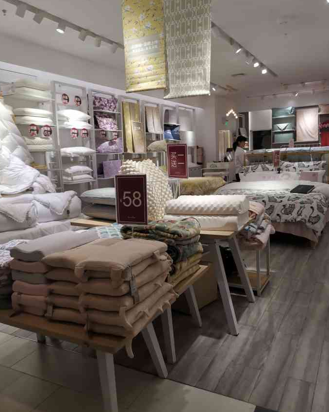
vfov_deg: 60.4
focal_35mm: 29
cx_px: 163
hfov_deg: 50.0
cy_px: 193
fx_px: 353
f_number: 1.8
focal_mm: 4.75
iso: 50
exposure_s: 1/294
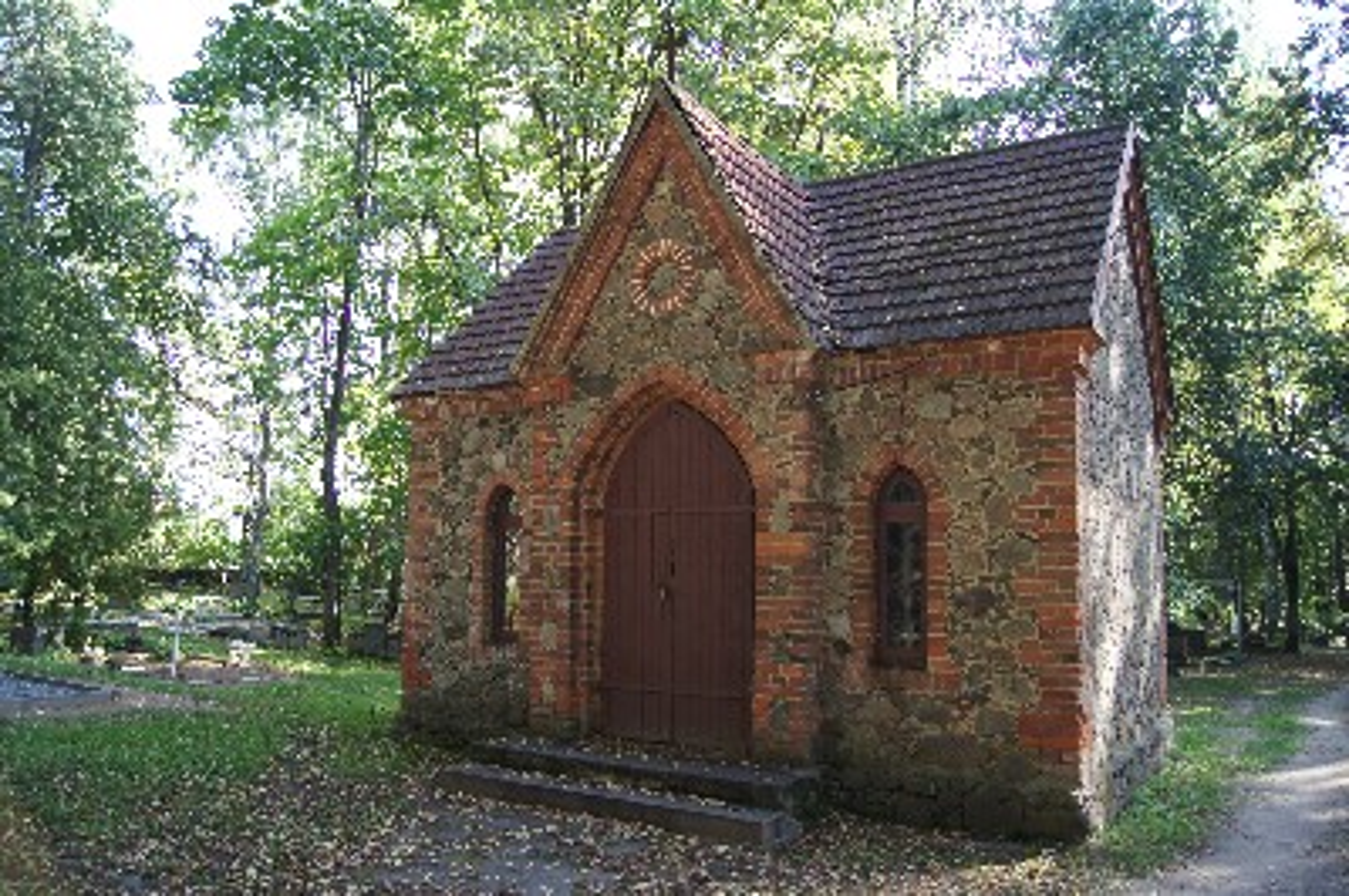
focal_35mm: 27
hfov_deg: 67.4
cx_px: 674
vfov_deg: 47.9
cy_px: 448
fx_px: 1011
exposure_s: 1/50
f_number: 3.5
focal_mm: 18
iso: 100
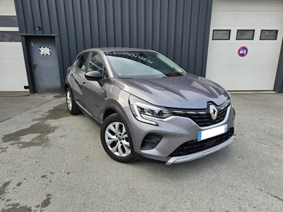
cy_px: 106
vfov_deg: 58.9
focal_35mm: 23
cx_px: 142
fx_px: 188
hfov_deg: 73.9
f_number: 1.8
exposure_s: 1/268
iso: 25
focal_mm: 5.4
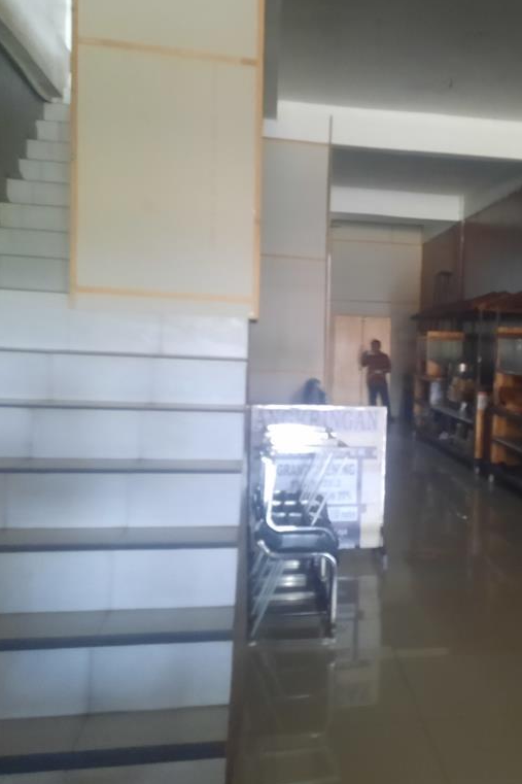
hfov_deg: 36.4
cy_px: 391
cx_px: 424
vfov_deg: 54.4
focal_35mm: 35
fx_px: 762
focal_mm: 4.6
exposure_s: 1/25
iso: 640
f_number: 2
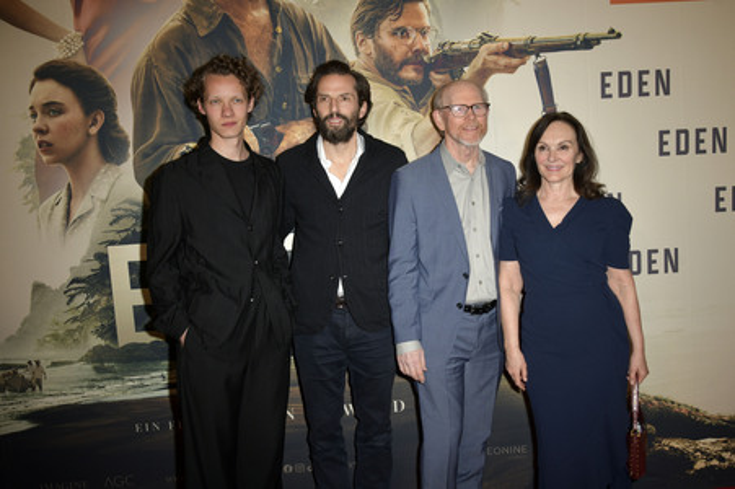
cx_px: 368
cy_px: 244
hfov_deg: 60.3
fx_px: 632
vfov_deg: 42.3
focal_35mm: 31
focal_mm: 31
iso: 250
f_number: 5.6
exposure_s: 1/250
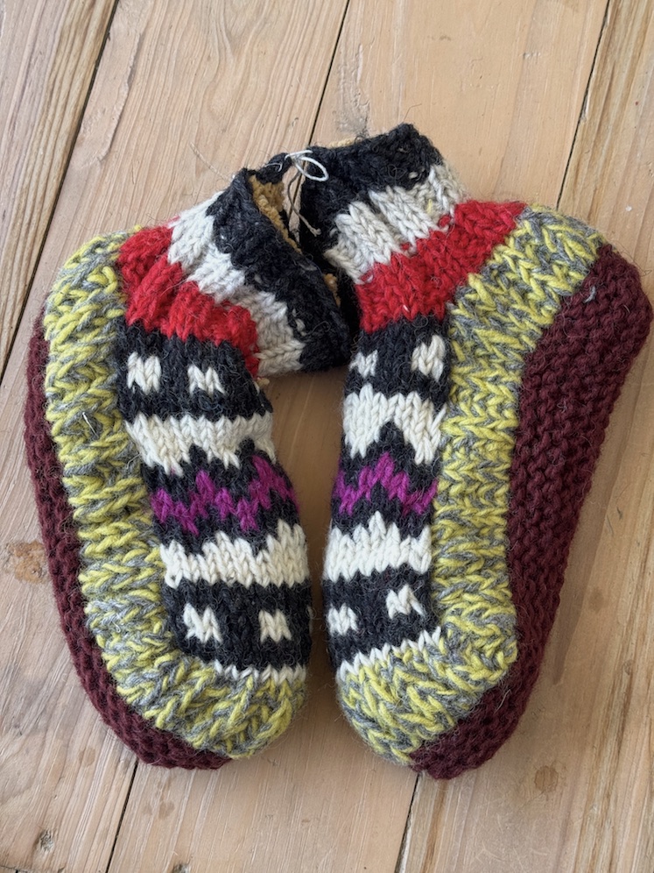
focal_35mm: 48
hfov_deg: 30.3
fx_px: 1209
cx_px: 327
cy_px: 436
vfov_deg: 39.7
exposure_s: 1/121
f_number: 1.78
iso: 80
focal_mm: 6.76
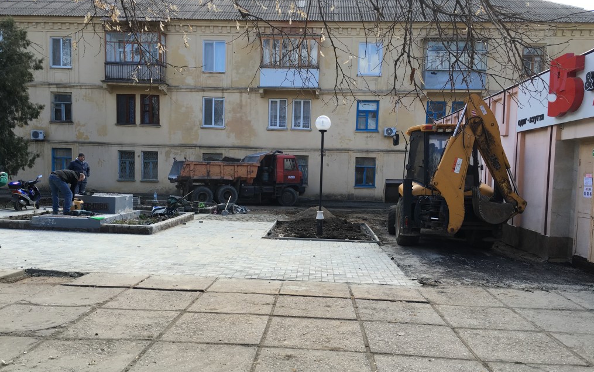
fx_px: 502
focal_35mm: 31
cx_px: 295
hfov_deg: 61.2
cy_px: 209
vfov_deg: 40.6
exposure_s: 1/308
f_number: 2.2
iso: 25
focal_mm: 4.15
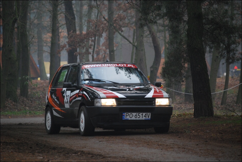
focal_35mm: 202
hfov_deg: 10.1
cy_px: 81
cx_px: 121
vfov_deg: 6.8
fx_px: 1363
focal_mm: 135
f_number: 5
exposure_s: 1/250
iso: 800
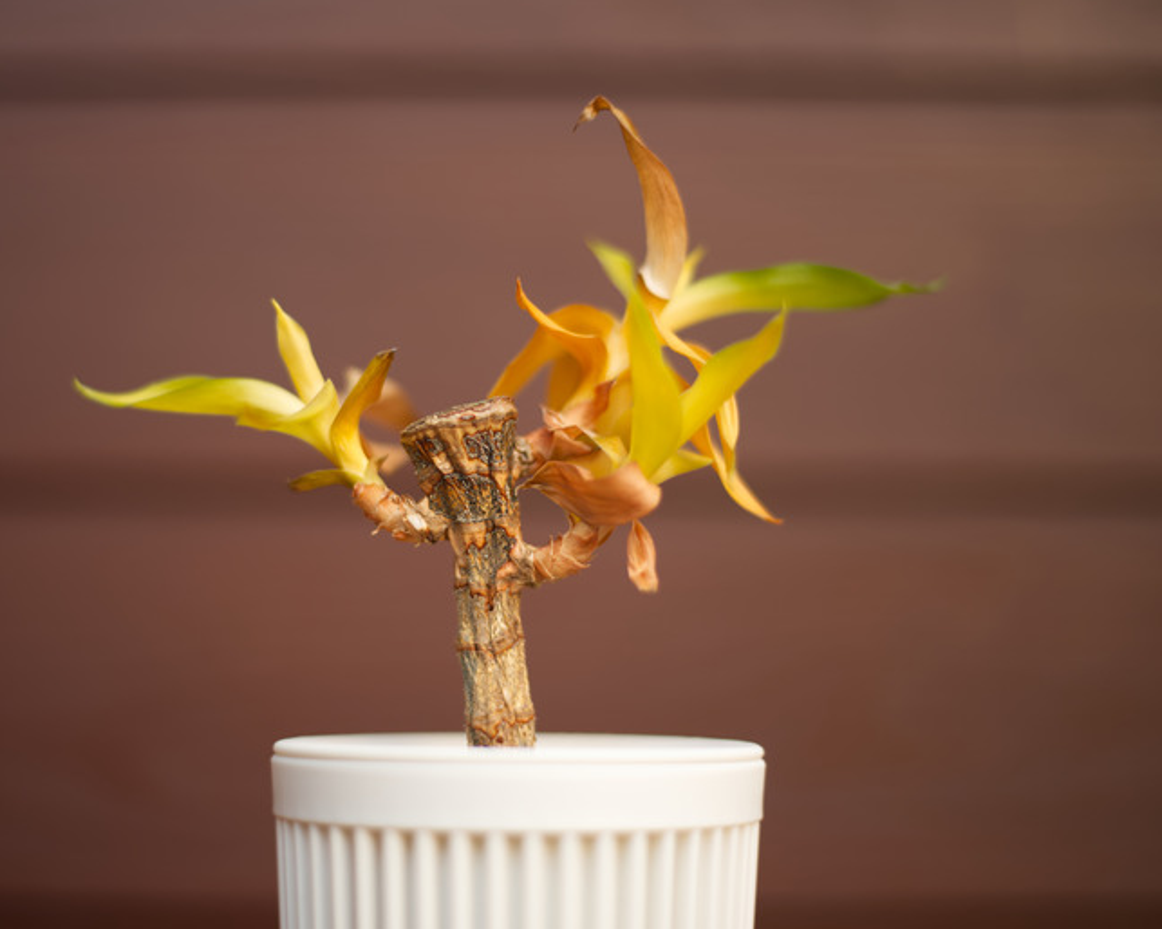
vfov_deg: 26.7
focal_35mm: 57
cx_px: 472
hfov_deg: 32.9
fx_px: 1960
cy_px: 462
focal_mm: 50
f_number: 1.8
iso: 100
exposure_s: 1/160
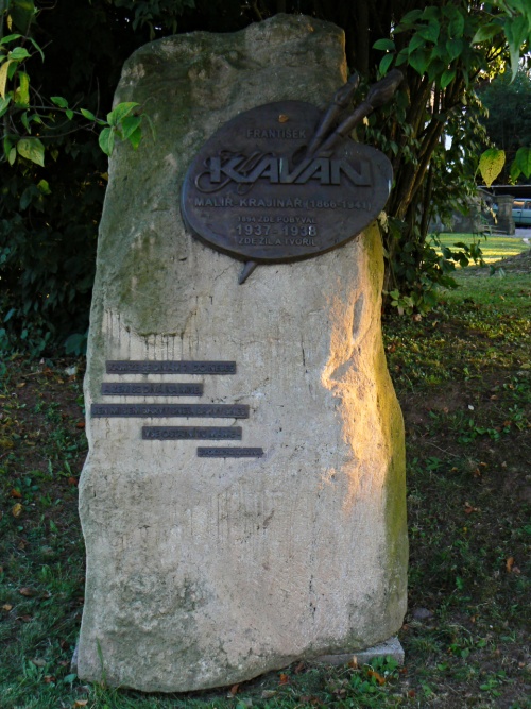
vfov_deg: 51.4
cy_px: 354
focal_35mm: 36
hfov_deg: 39.6
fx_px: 737
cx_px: 266
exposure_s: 1/100
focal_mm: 6
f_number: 4
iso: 80
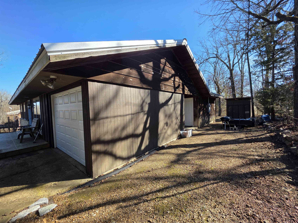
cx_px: 149
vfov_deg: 89.9
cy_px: 112
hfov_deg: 106.2
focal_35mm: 13
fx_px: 112
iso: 40
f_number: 1.9
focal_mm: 2.2
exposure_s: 1/878
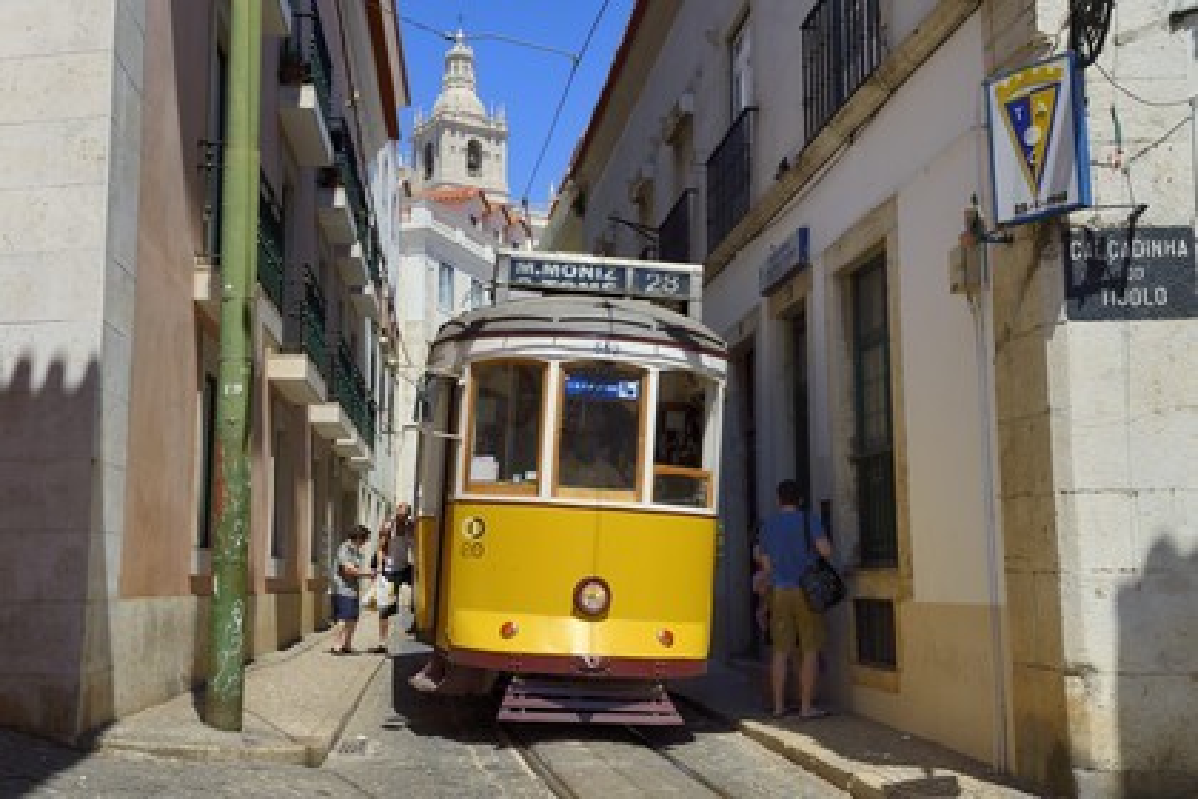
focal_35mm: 40
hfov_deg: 48.5
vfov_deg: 33.4
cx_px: 599
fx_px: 1331
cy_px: 400
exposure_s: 1/320
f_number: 14
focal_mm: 40
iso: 200
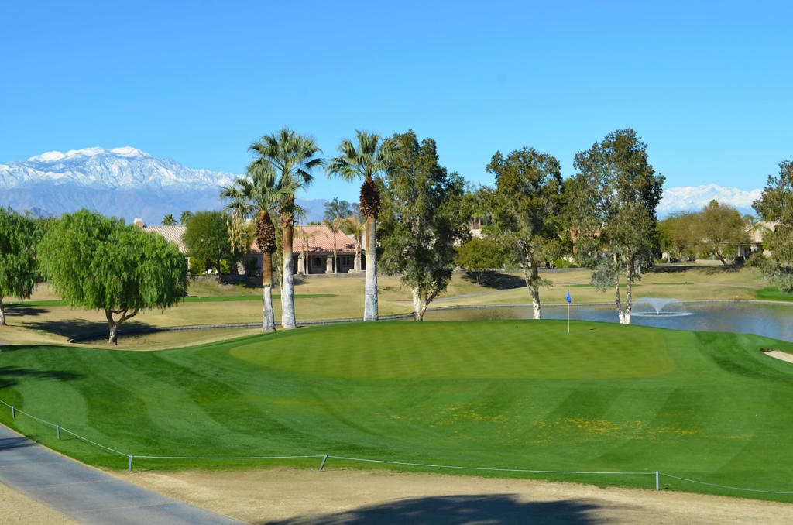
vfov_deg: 24.9
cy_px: 262
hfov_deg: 36.9
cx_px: 396
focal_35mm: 54
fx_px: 1187
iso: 100
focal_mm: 36
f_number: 8
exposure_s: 1/250
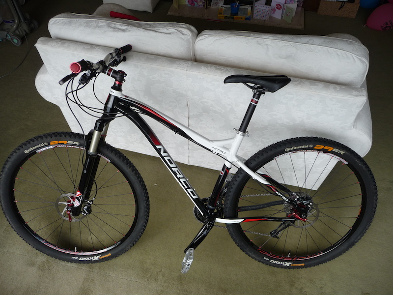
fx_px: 318
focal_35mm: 28
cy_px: 148
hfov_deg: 63.4
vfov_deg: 49.7
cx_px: 196
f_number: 3.3
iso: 100
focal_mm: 4.7
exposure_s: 1/160
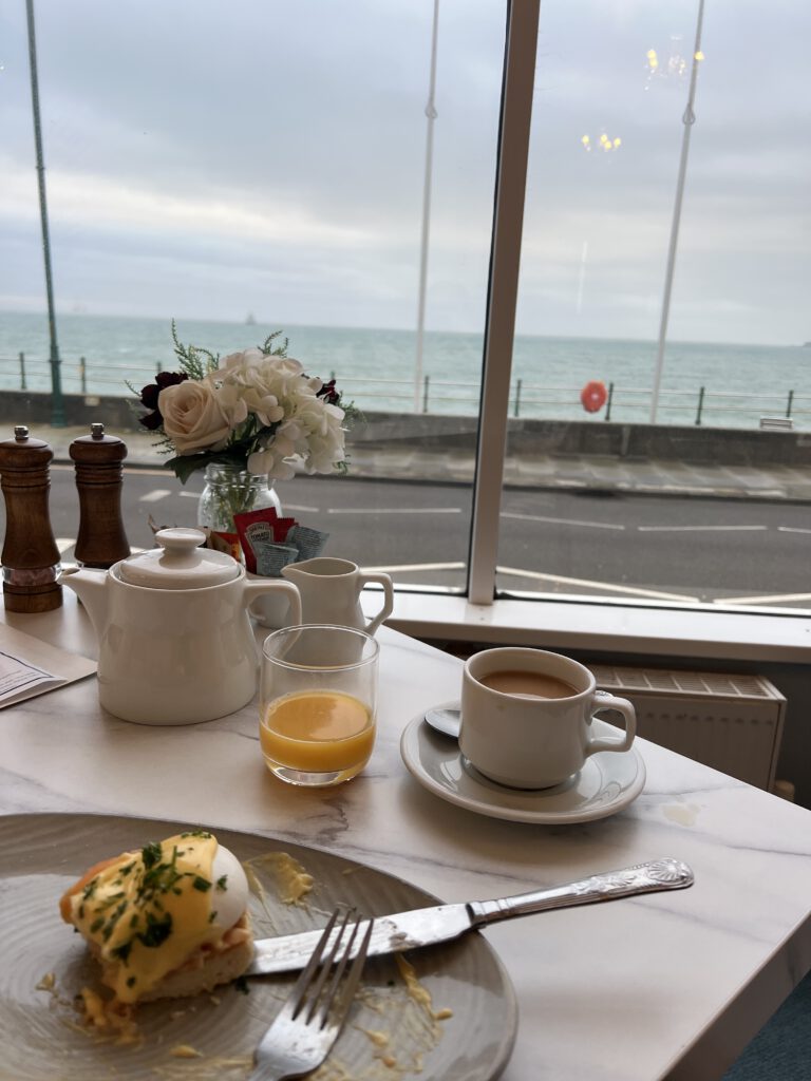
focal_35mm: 26
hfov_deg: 53.1
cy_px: 540
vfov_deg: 67.3
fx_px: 812
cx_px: 406
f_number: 1.5
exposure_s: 1/121
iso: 50
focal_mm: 5.7
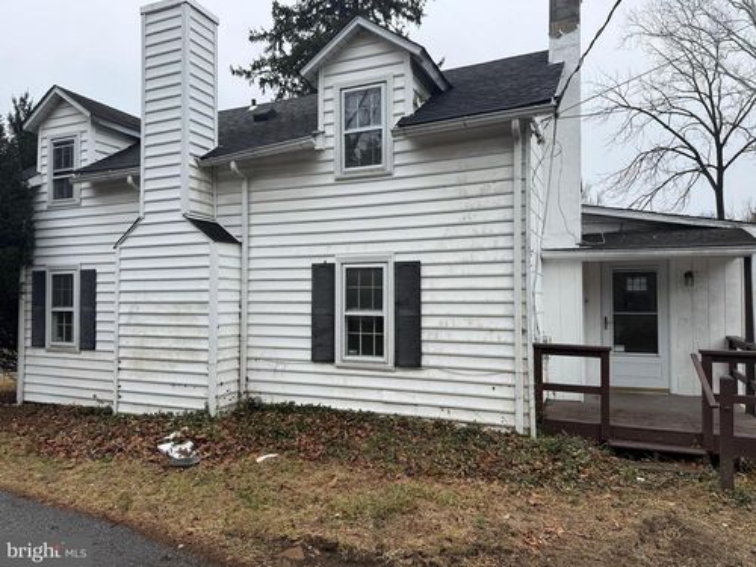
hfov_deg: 71.6
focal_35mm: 24
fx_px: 524
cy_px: 284
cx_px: 378
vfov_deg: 56.8
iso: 80
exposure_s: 1/1618
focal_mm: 6.76
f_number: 1.78
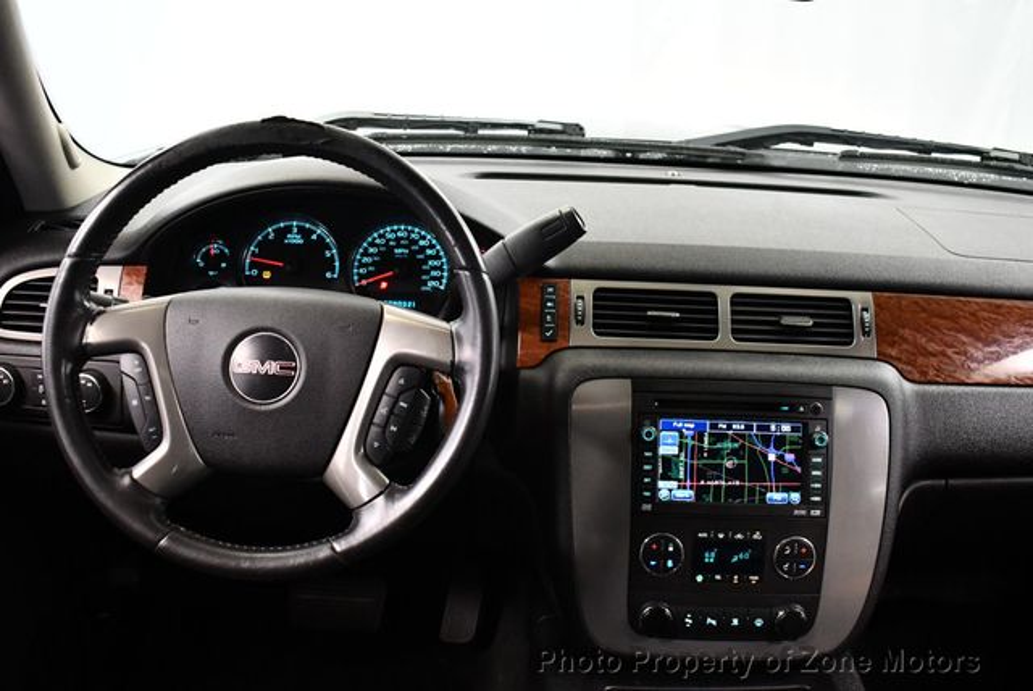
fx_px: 1034
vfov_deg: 36.9
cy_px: 346
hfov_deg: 53.1
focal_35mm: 36
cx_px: 516
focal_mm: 18
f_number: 3.5
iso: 3200
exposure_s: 1/80
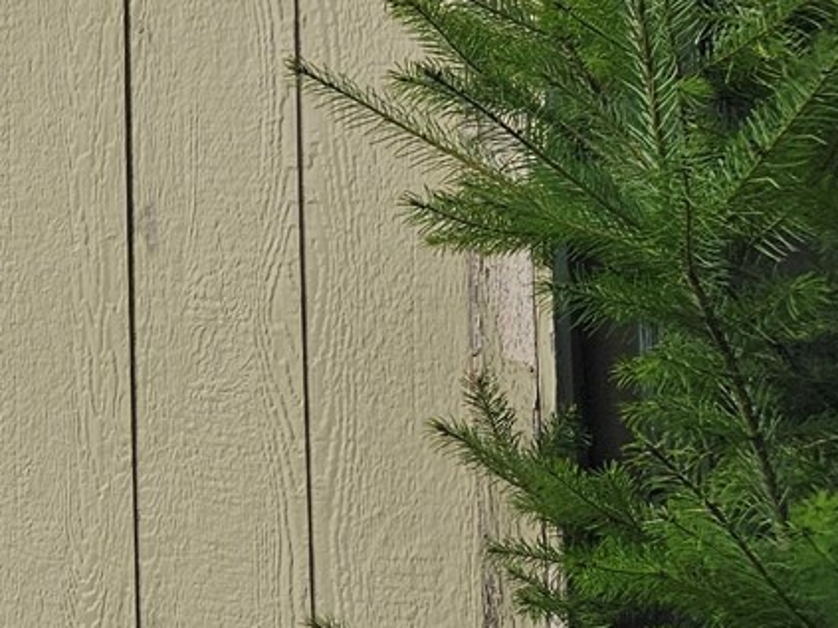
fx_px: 2106
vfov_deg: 16.9
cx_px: -695
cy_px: 204
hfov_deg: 17.8
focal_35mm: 87
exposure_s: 1/719
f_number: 1.7
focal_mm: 6.3
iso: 20
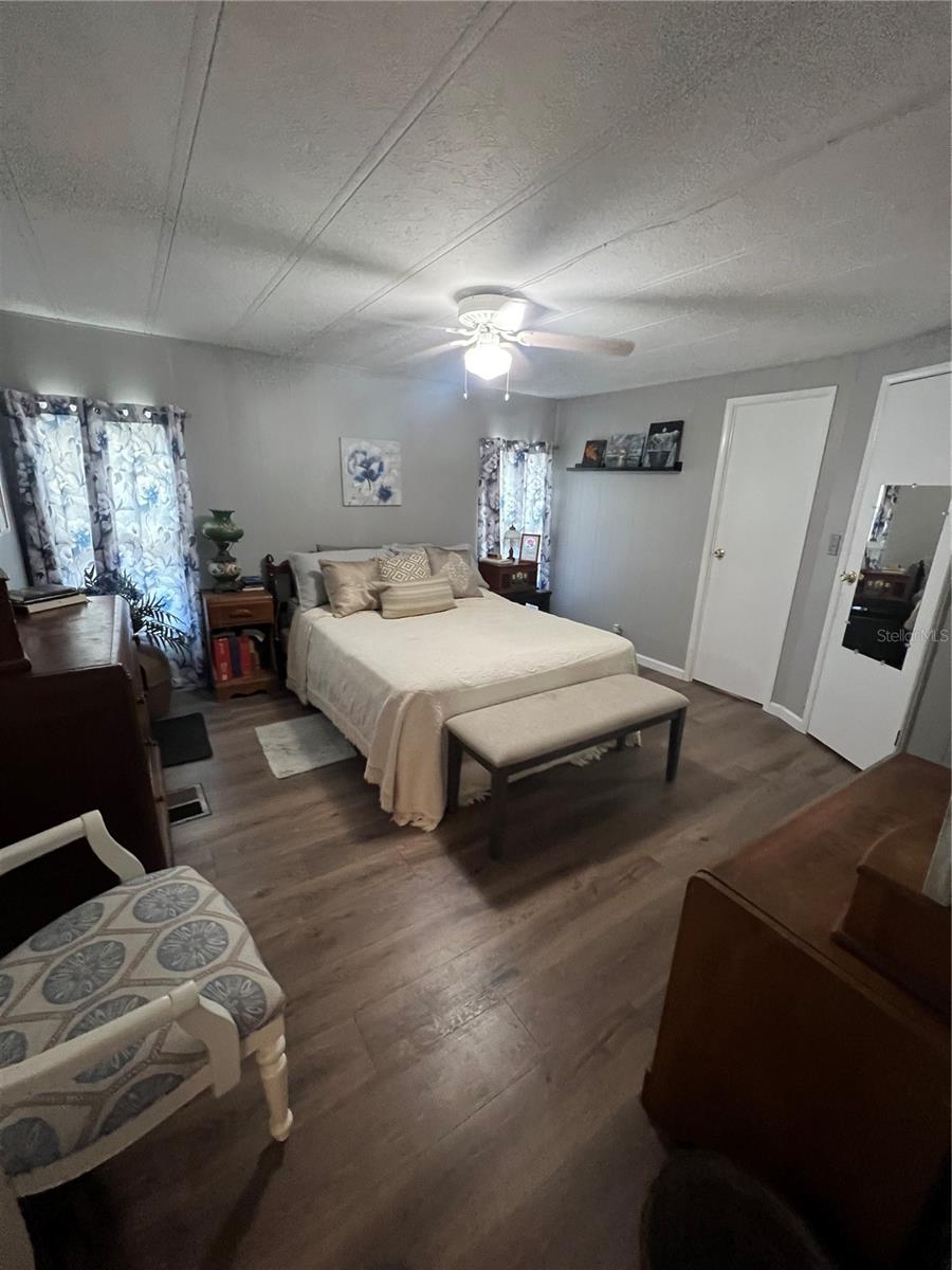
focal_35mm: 13
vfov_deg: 106.2
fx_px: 477
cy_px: 635
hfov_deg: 89.9
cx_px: 476
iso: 800
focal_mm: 1.57
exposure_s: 1/60
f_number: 1.8
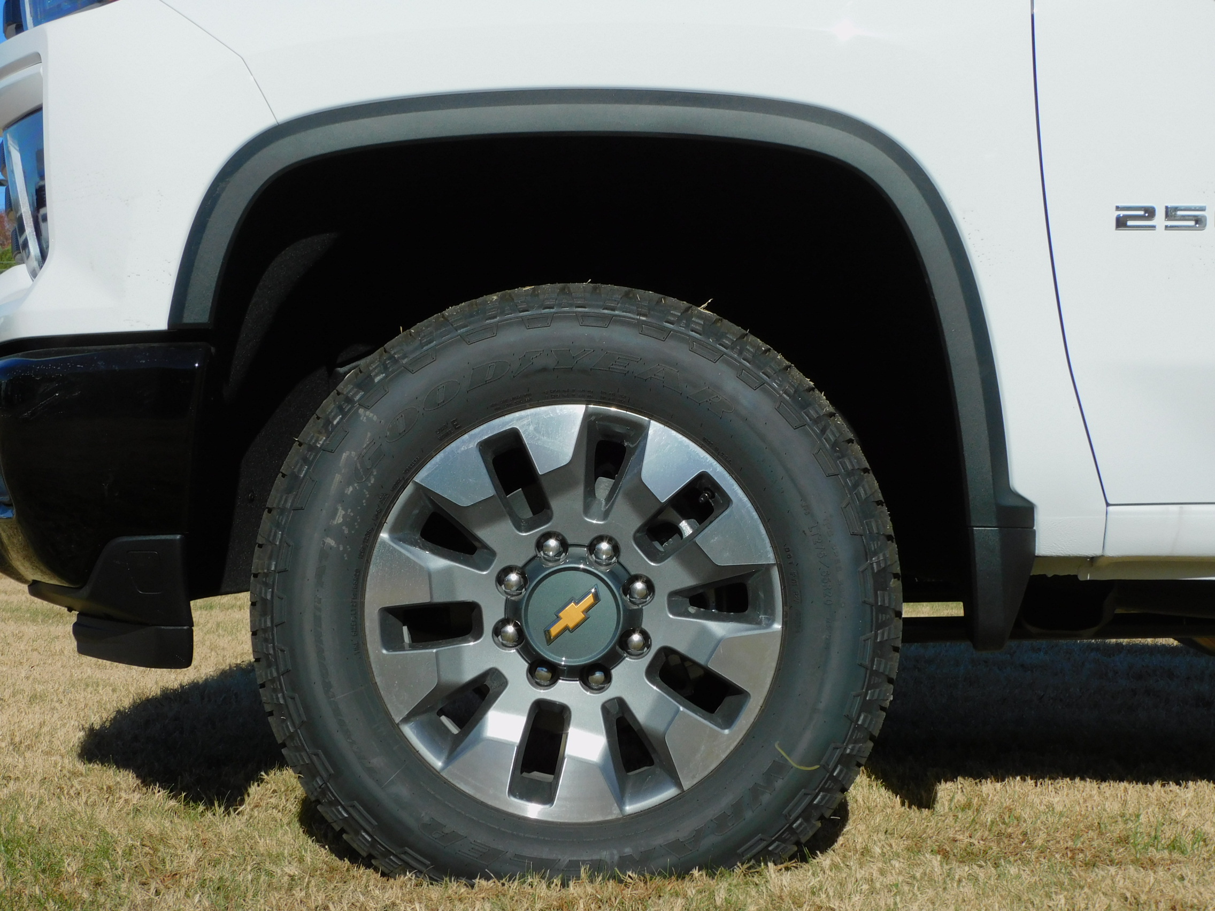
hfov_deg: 27.8
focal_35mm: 70
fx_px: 2457
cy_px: 456
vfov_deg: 21.0
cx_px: 608
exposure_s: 1/1250
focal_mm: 12.5
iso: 125
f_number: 5
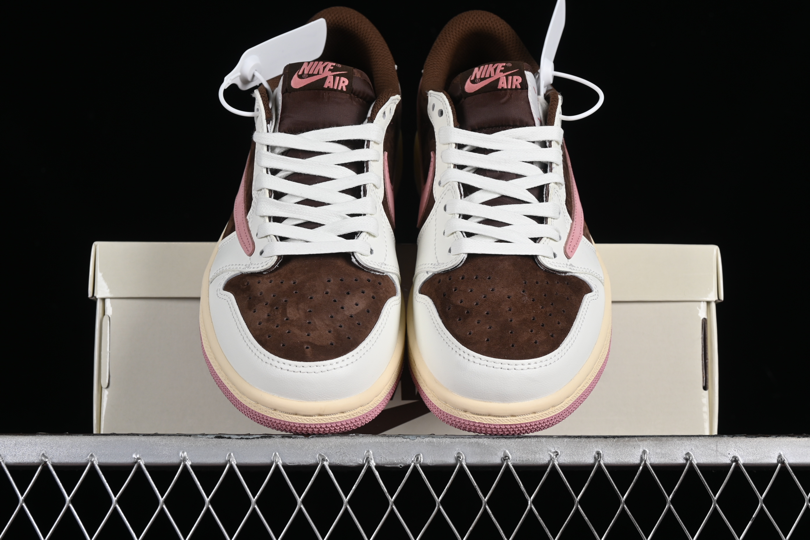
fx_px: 1687
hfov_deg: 27.0
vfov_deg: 18.2
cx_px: 405
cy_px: 270
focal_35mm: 75
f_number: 8
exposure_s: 1/80
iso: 160
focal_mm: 50
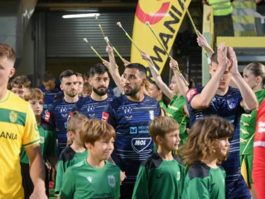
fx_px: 1026
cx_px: 134
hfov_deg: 14.7
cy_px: 99
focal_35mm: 134
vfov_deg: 11.1
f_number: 5.6
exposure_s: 1/250
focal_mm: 122
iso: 3200
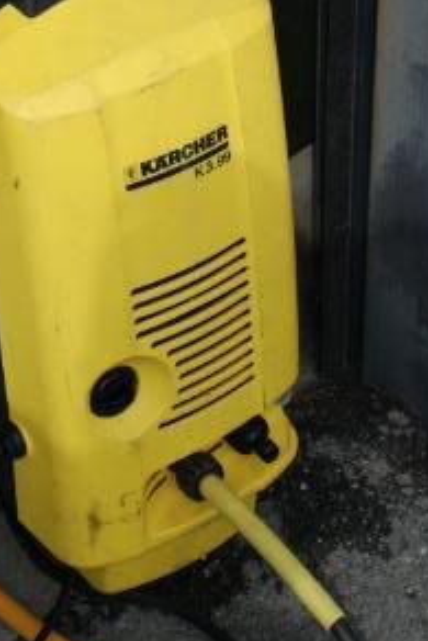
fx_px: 2226
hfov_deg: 11.0
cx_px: 119
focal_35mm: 125
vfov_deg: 16.2
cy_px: 68
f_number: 11
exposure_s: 1/500
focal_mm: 38
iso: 400
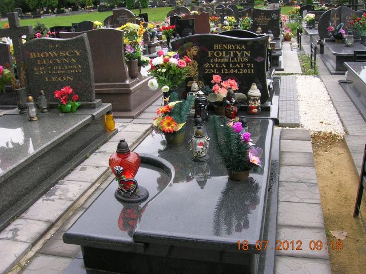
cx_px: 183
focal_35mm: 34
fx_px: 359
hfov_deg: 54.0
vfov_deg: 41.7
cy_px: 137
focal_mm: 5.7
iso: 50
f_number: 4.9
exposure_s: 1/101
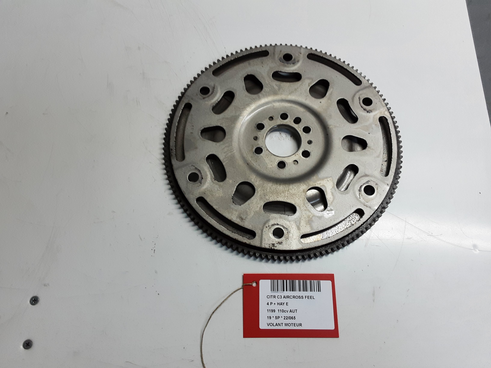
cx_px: 246
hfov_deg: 65.3
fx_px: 383
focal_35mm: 27
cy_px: 184
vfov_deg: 51.4
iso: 80
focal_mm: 2.91
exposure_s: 1/50
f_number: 1.9
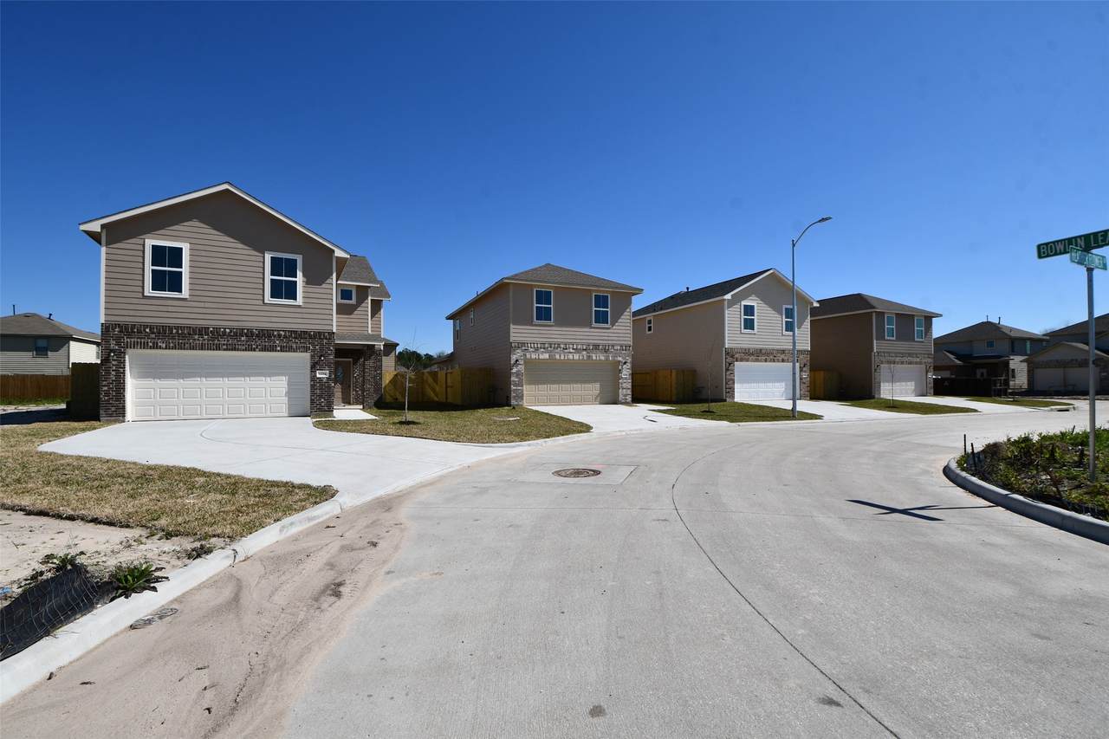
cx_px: 554
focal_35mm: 15
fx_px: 462
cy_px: 370
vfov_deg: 77.3
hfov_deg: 100.4
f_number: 10
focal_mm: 10
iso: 100
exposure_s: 1/400
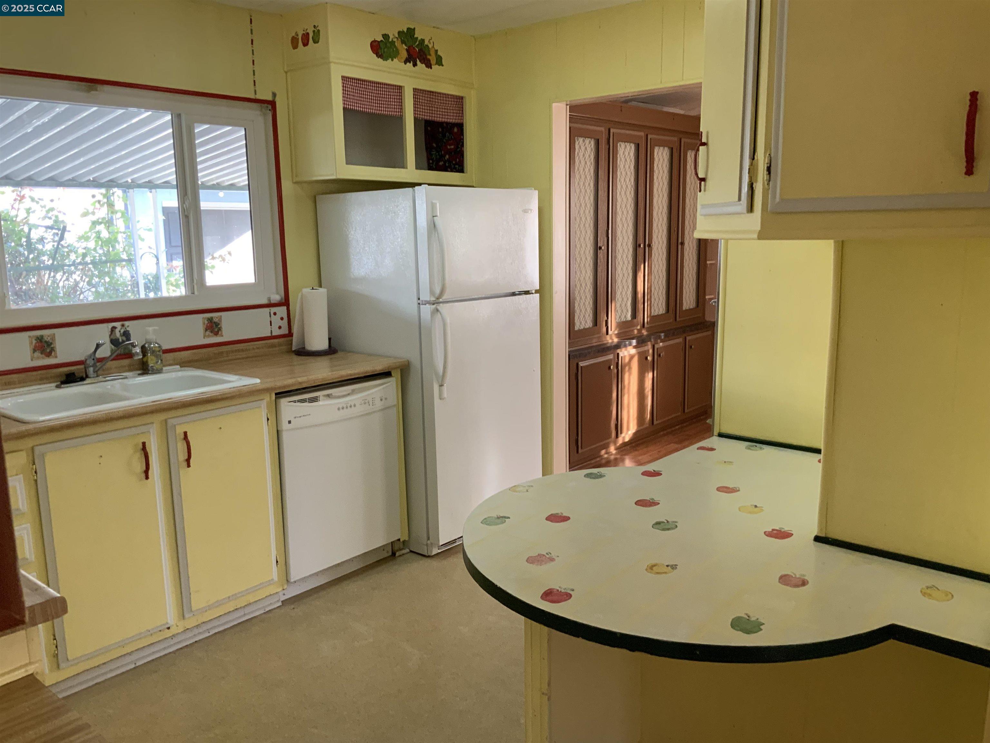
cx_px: 495
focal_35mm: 29
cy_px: 372
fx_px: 829
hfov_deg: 61.7
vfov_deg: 48.2
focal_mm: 3
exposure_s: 1/60
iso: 125
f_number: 1.8
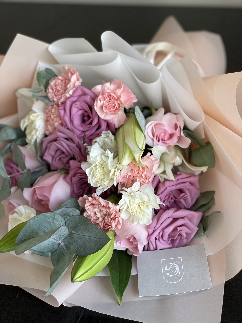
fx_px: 485
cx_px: 121
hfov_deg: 28.0
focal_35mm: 52
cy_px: 162
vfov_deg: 36.8
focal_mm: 6
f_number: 2
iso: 125
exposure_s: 1/122
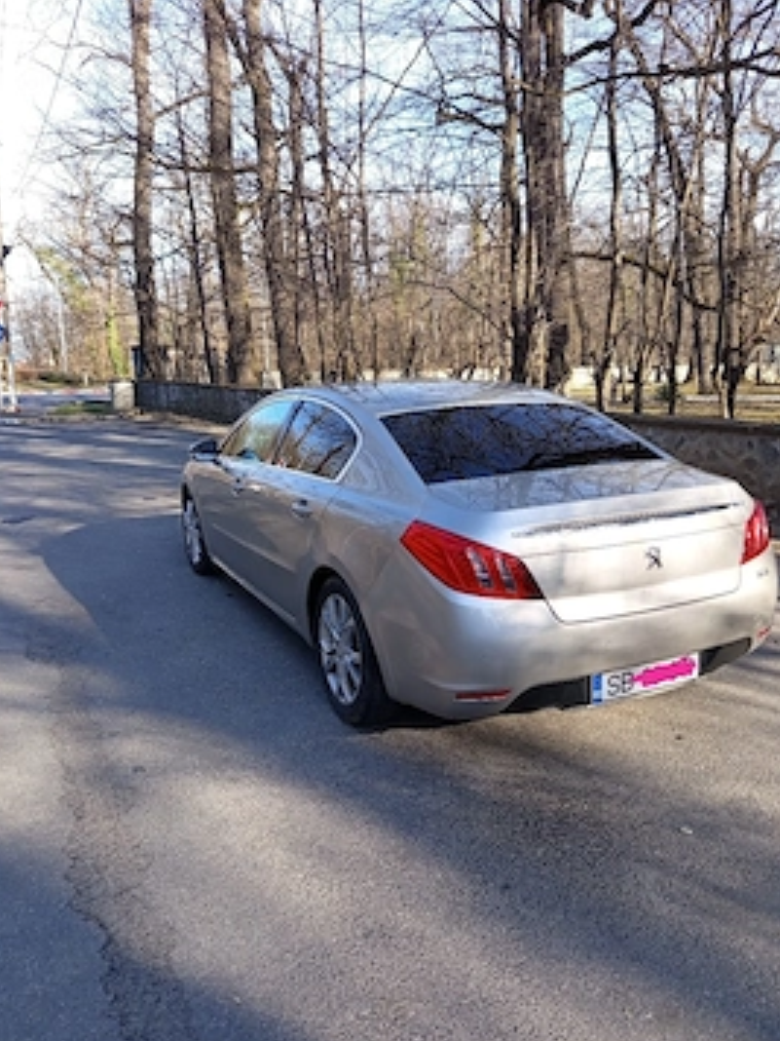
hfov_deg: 51.4
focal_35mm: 27
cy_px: 518
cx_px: 394
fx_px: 811
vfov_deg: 65.3
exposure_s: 1/164
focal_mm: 5.24
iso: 50
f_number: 1.7
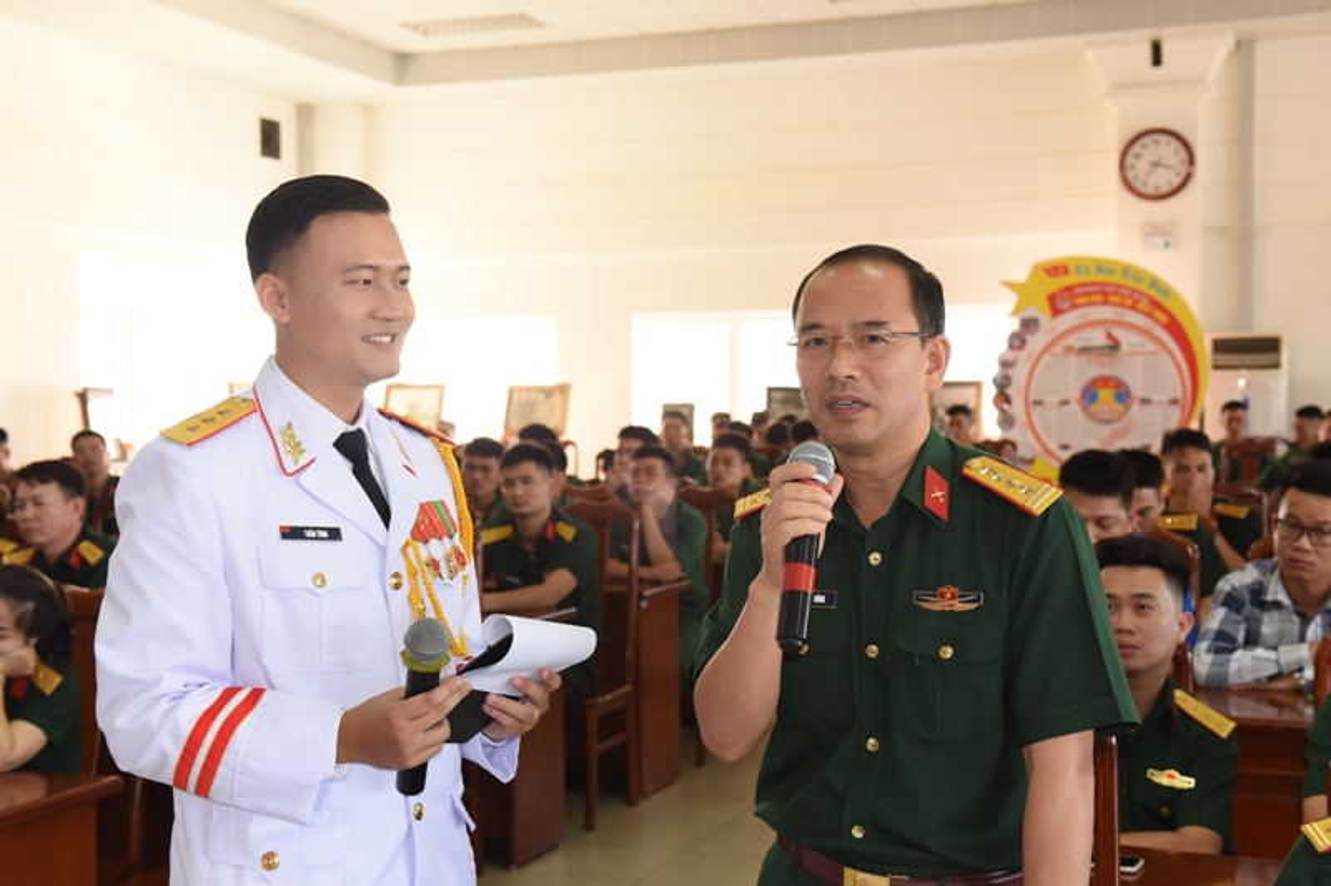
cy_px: 443
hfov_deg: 39.6
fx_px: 1848
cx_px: 666
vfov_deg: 27.0
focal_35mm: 50
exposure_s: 1/60
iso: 1250
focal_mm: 50
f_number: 5.6
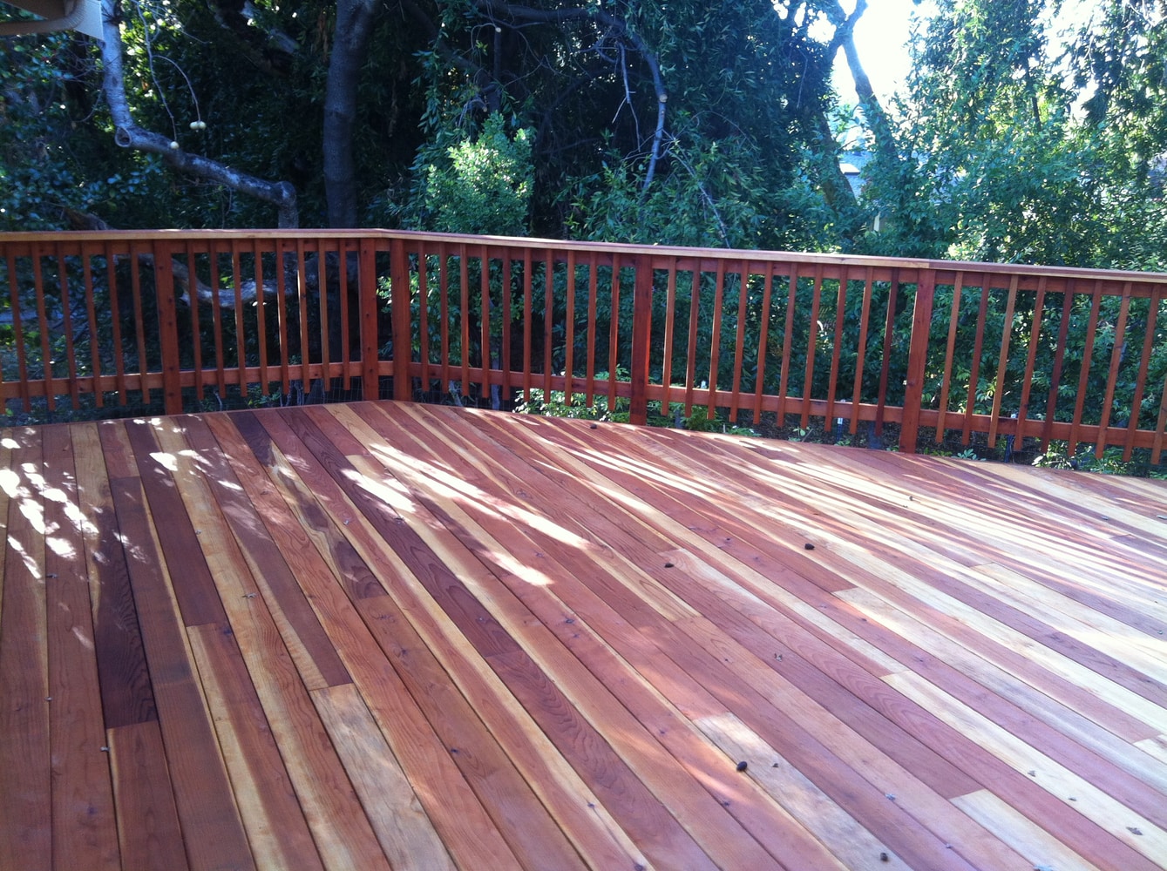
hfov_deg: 52.7
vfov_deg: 40.6
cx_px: 584
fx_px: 1178
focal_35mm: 35
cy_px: 436
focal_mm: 3.85
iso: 80
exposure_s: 1/30
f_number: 2.8
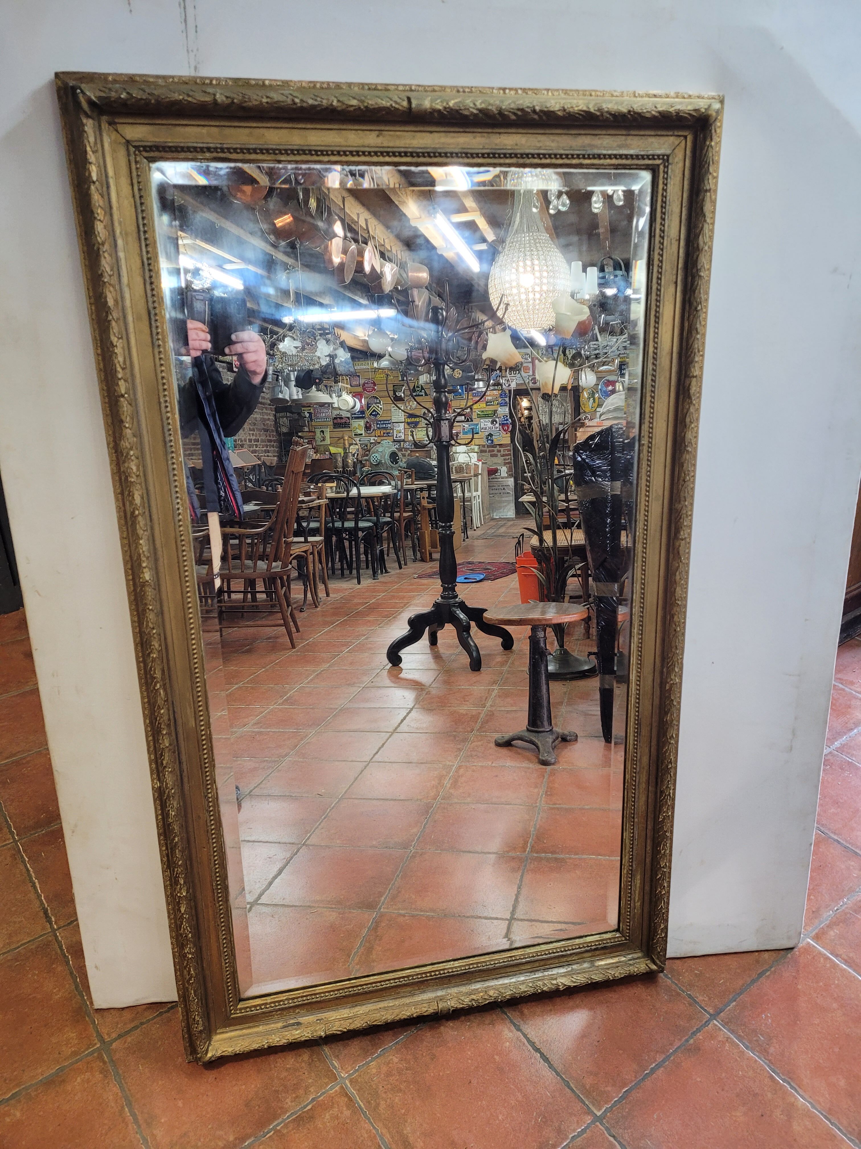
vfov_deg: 67.3
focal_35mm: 26
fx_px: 862
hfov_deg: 53.1
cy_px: 574
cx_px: 430
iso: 200
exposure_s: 1/50
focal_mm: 5.4
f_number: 1.8
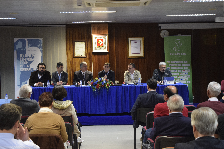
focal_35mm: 69
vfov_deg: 19.7
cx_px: 112
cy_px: 74
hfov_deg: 29.2
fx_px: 429
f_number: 5
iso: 1600
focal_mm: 46
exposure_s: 1/30
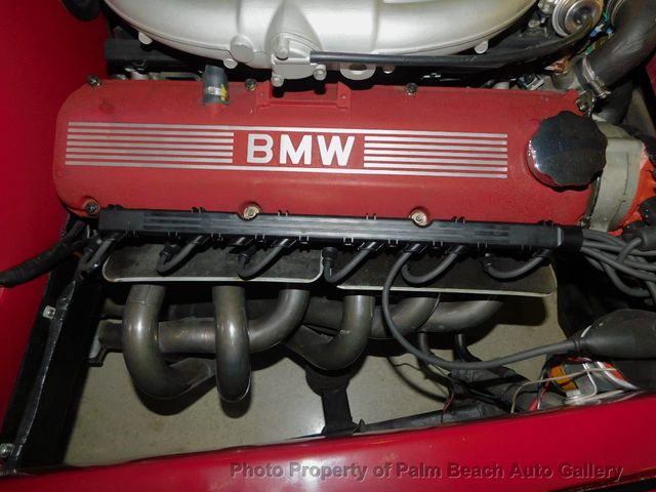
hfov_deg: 73.9
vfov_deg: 58.9
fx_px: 436
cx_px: 328
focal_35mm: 23
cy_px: 246
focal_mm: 4
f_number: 3
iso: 200
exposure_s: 1/30
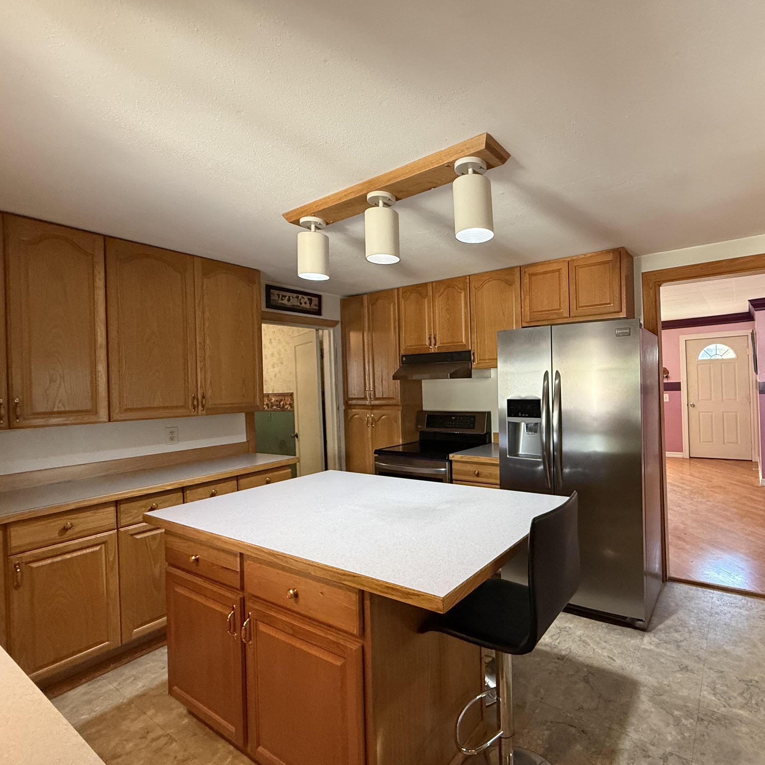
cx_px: 488
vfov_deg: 84.0
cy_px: 383
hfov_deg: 82.0
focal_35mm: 17
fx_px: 425
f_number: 2.2
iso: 500
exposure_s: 1/60
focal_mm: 2.22
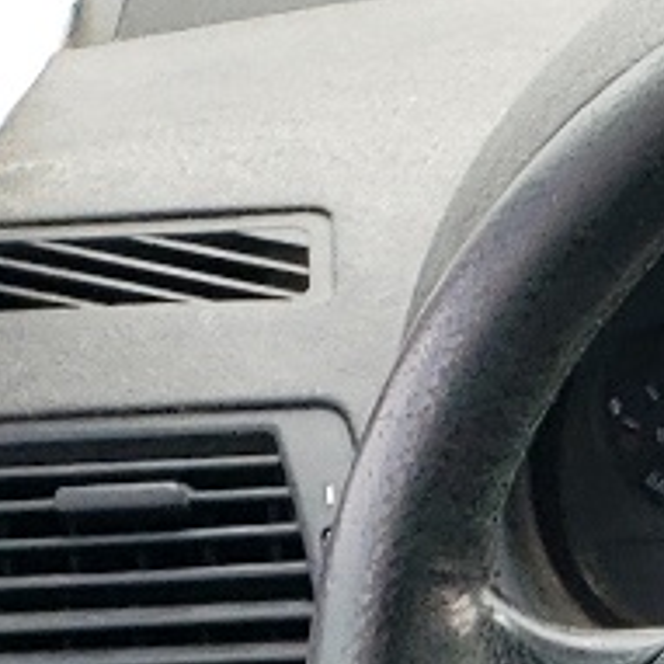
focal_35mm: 193
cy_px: 1992
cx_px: 2197
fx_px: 4188
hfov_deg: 7.6
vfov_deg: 7.8
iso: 50
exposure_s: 1/208
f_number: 1.5
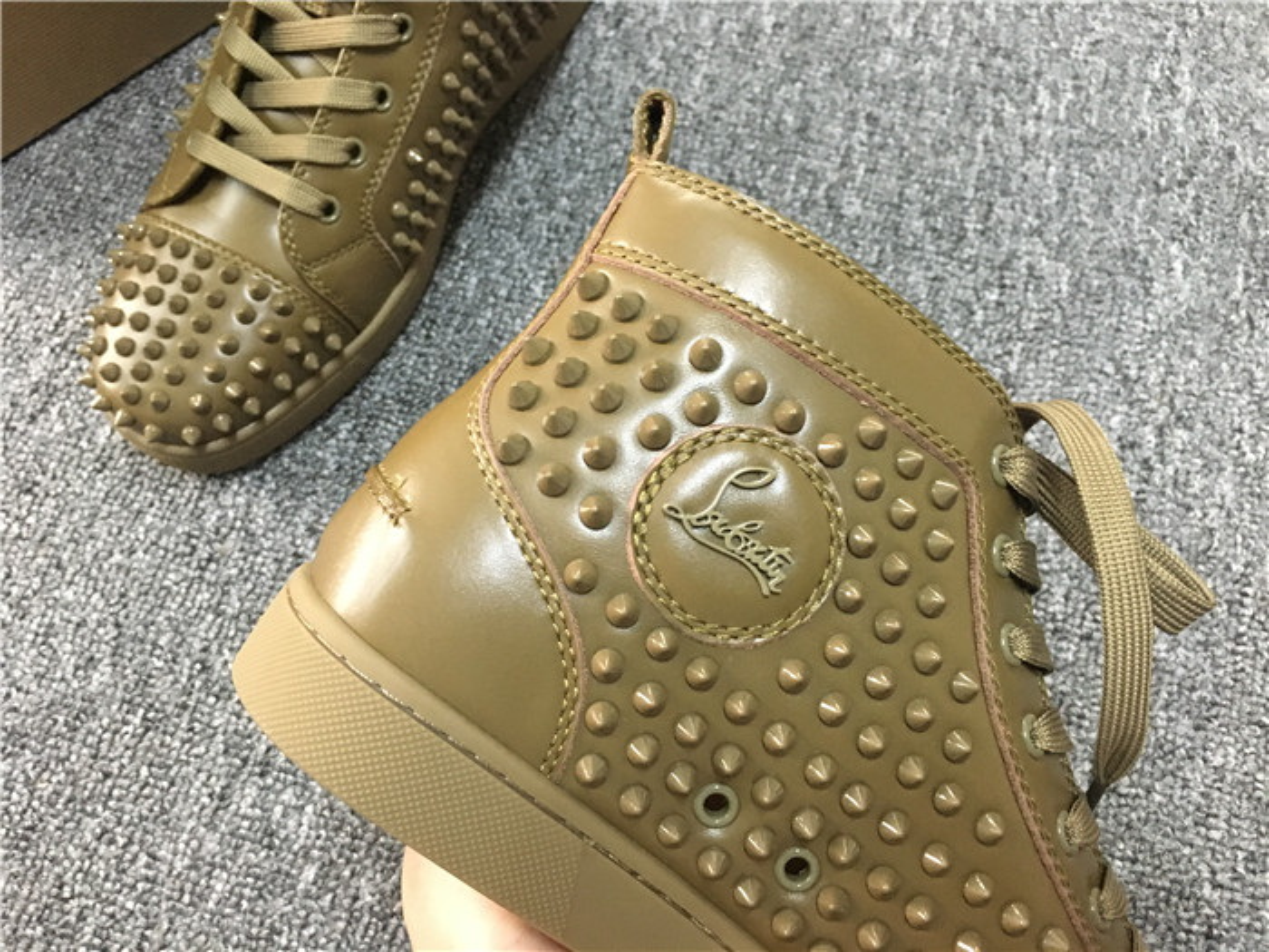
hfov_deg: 61.7
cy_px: 476
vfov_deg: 48.2
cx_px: 634
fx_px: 1063
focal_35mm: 29
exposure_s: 1/17
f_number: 2.2
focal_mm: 4.15
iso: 250
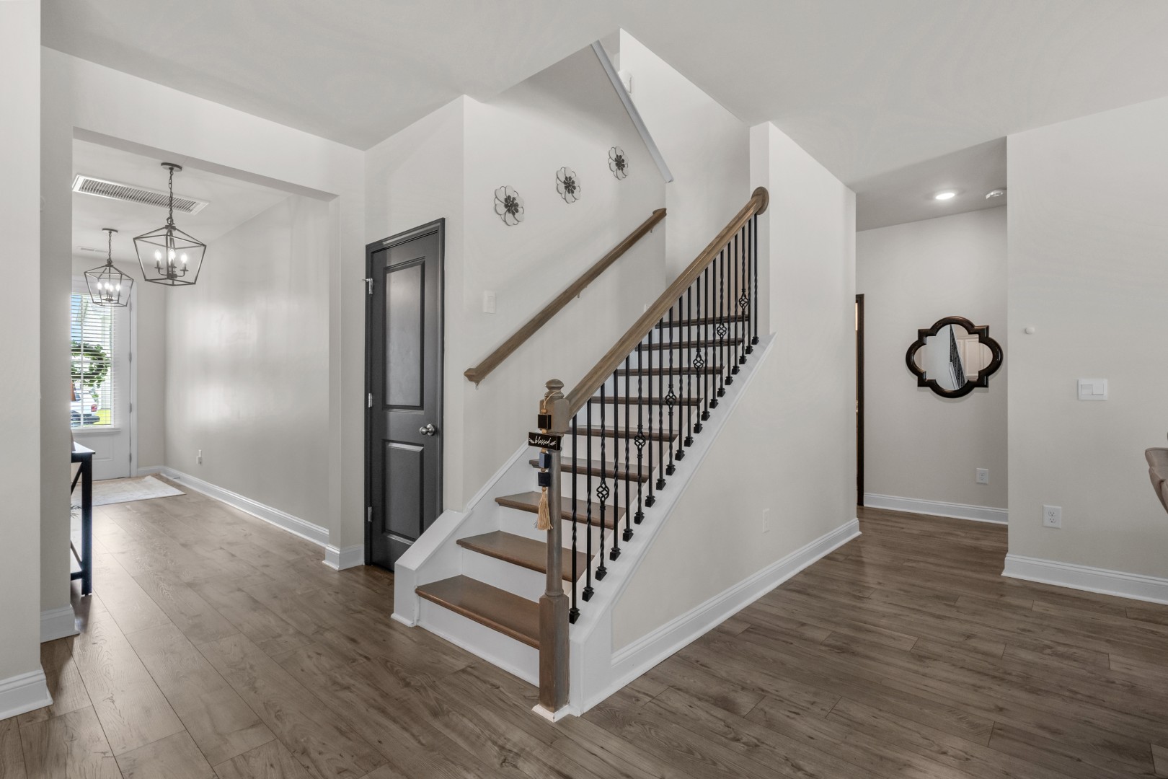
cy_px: 390
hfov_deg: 93.3
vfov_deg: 70.4
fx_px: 552
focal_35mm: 17
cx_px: 584
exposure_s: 1/15
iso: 1000
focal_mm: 17
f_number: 8
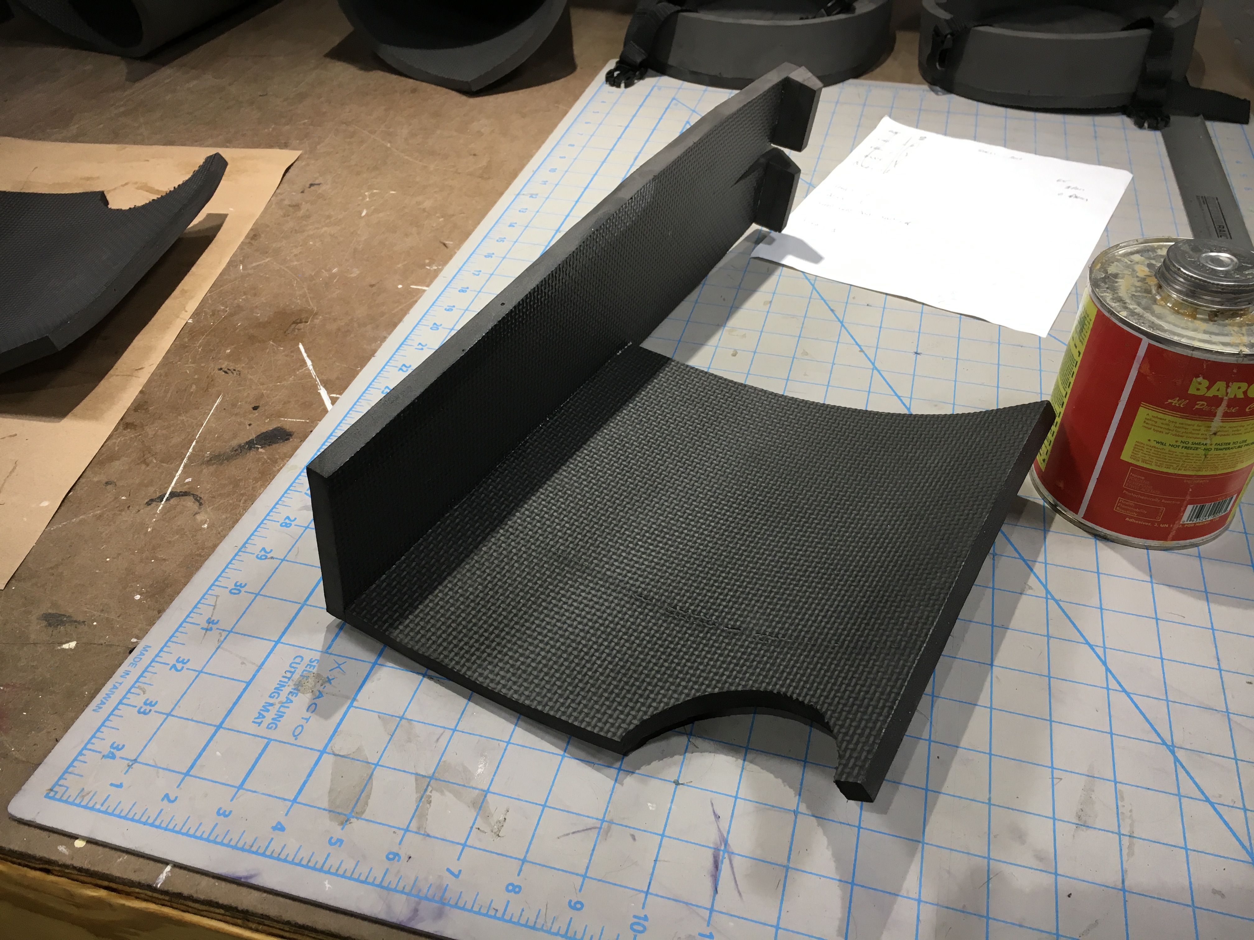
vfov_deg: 48.2
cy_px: 470
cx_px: 627
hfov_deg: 61.7
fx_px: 1051
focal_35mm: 29
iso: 25
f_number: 2.2
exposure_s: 1/30
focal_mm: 4.15
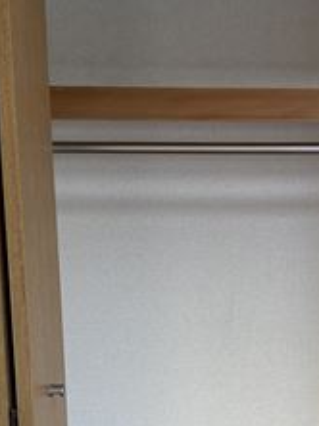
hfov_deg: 19.2
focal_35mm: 75
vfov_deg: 25.7
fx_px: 923
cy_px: 322
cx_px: 302
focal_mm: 4.25
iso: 125
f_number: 1.8
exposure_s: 1/121
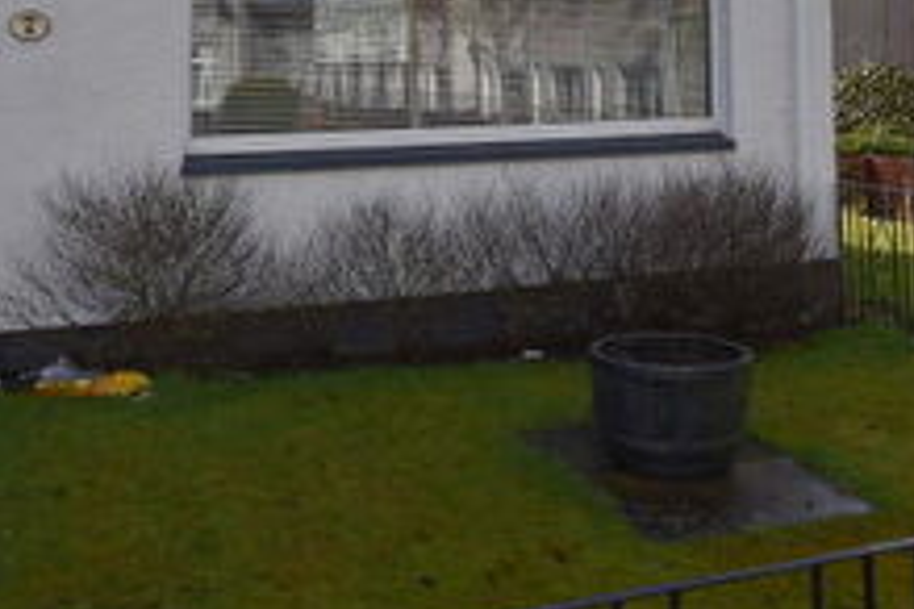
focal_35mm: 48
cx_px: 518
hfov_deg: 41.0
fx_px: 1219
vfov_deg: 25.9
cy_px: -65
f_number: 8
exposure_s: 1/200
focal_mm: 10
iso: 100
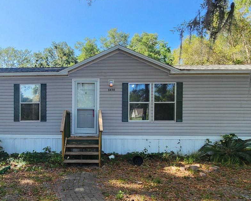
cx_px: 87
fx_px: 193
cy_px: 119
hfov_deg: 64.6
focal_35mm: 26
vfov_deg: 54.6
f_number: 2.2
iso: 50
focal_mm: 2.2
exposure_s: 1/532
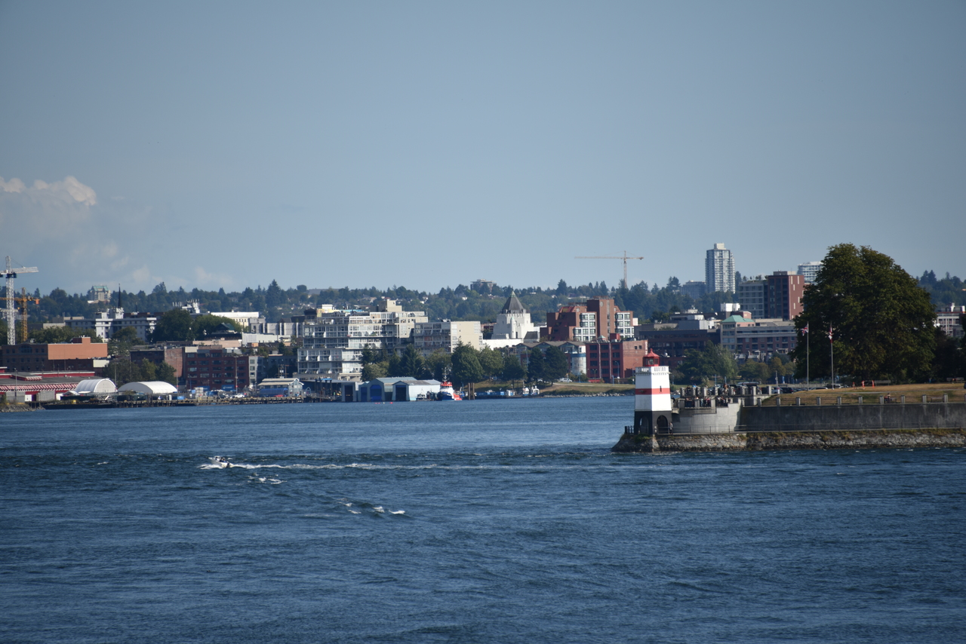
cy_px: 322
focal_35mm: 300
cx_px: 483
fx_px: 8051
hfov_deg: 6.9
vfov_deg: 4.6
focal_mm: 300
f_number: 5.6
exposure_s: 1/640
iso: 110
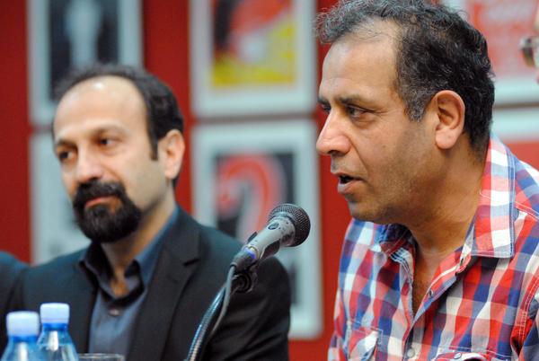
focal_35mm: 158
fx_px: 2362
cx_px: 270
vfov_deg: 8.7
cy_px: 180
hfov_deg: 13.0
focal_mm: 105
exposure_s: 1/50
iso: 1600
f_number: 2.8
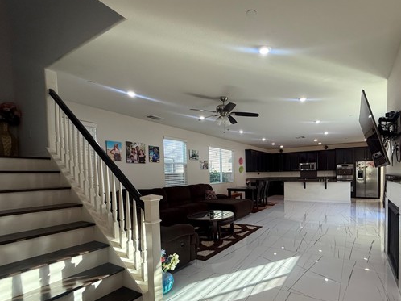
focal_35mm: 18
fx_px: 208
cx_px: 245
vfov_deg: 70.7
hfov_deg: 86.4
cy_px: 182
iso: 200
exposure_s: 1/120
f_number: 2.2
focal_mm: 2.22
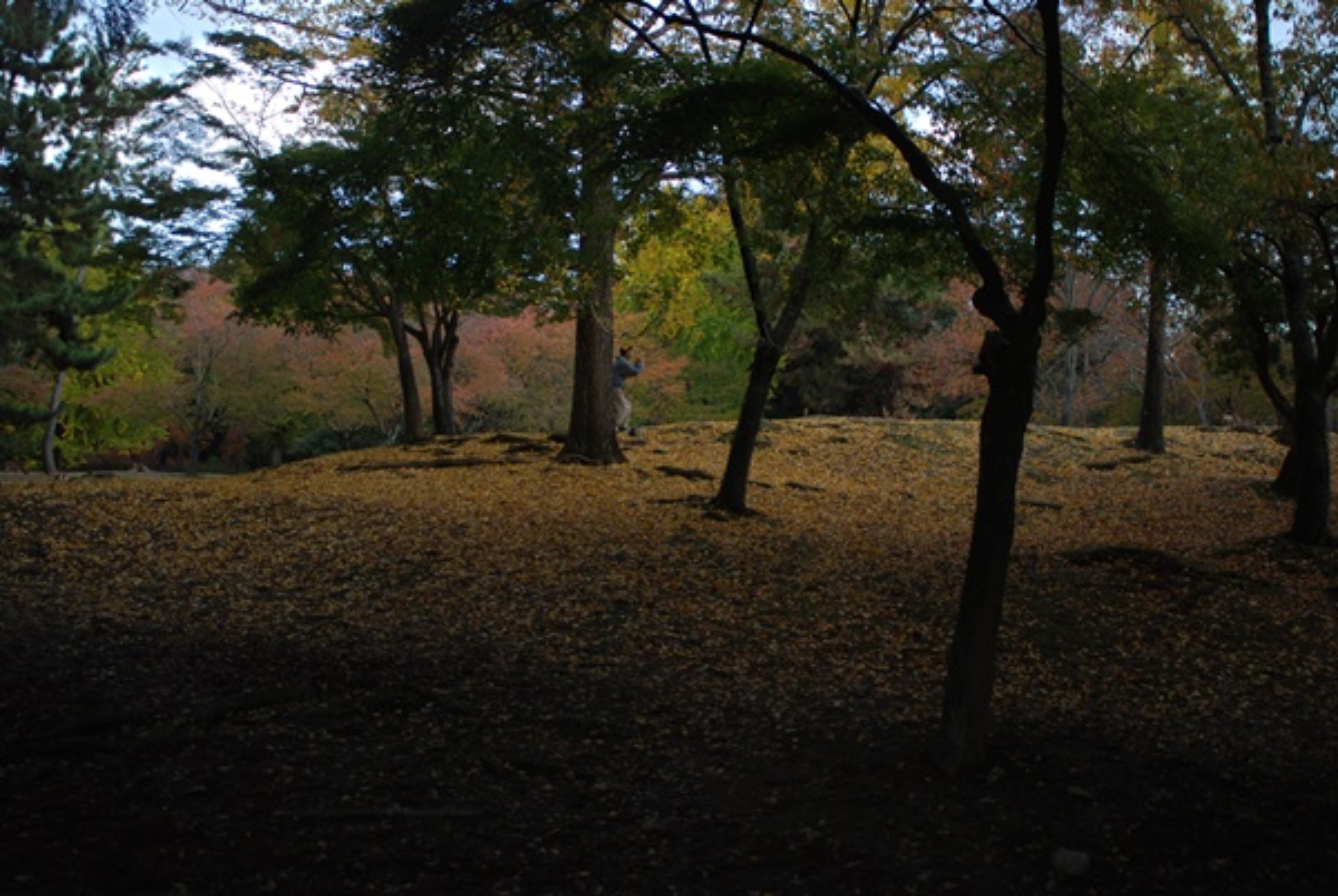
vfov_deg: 37.0
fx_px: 1340
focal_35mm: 36
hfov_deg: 53.1
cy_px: 448
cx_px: 669
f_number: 3
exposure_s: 1/60
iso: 200
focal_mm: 24
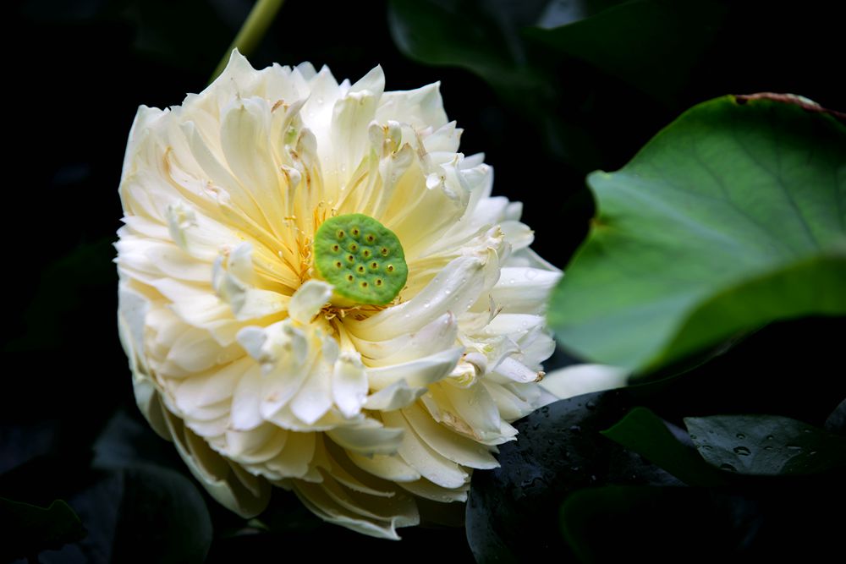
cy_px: 282
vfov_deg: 8.9
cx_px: 423
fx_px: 3643
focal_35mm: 155
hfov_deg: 13.2
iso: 100
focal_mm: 155
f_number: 4.5
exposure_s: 1/320
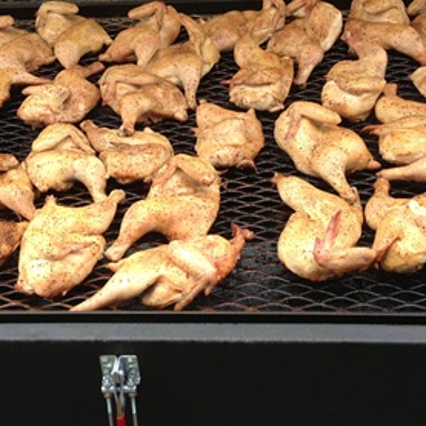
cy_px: 159
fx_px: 794
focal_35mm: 57
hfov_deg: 30.0
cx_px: 175
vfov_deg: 29.9
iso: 50
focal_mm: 4.13
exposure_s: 1/516
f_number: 2.4
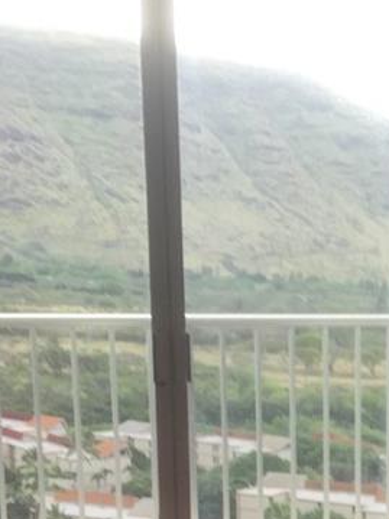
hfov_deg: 14.3
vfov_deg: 18.9
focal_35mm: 97
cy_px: 653
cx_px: 570
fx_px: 1454
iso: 32
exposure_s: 1/148
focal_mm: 4.15
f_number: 2.2
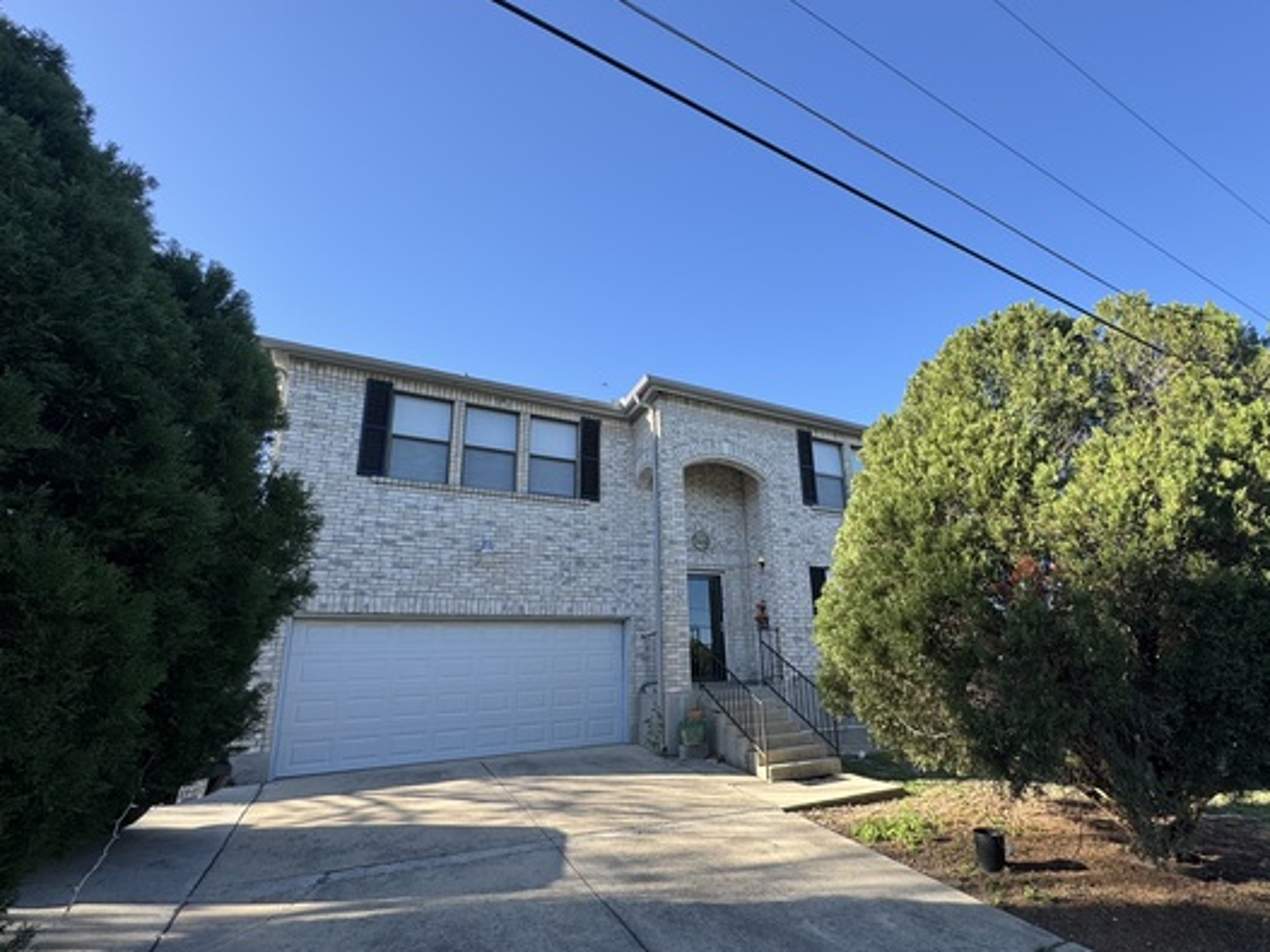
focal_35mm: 17
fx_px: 624
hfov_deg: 90.1
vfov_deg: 74.5
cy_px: 521
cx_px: 747
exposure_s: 1/485
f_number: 2.2
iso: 40
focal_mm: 2.22
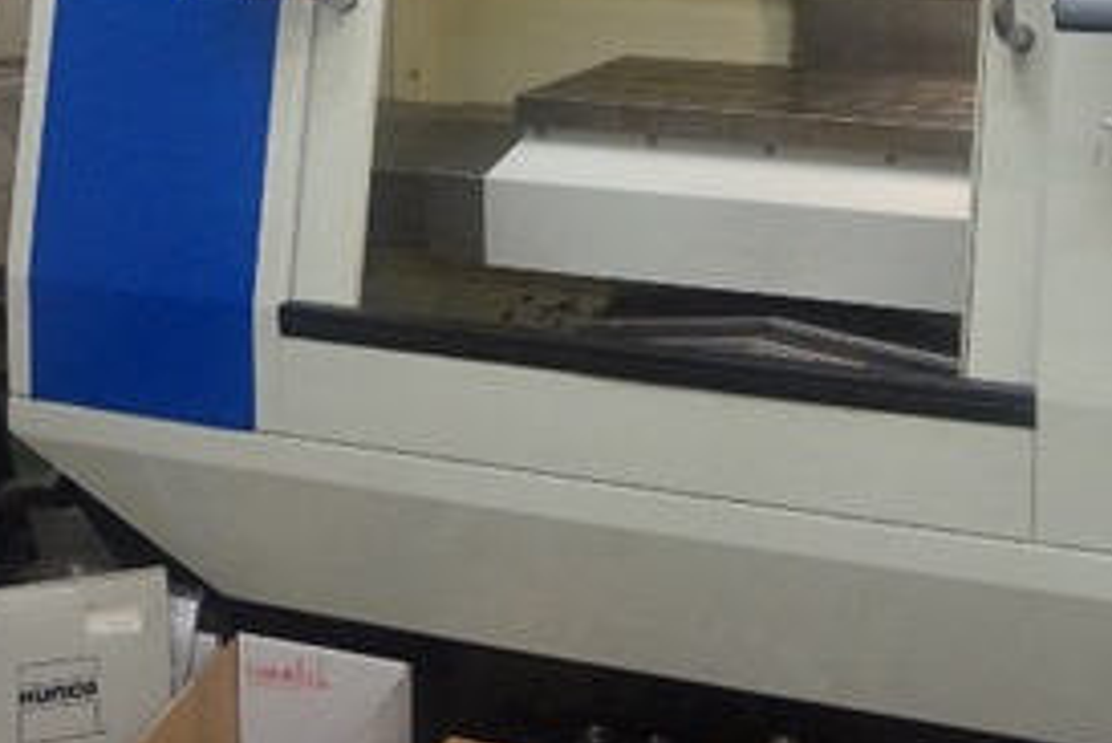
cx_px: 755
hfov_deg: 31.6
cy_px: -126
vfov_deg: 20.3
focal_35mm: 63
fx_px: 1947
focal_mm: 16
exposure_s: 1/160
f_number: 3.5
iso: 2000
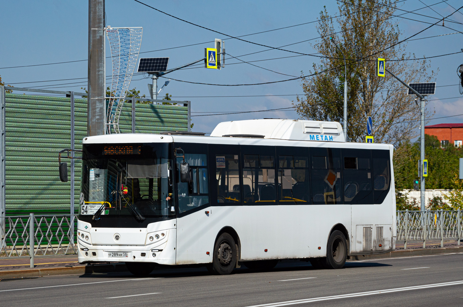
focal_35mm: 112
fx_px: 1445
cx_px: 232
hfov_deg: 18.2
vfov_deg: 12.2
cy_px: 154
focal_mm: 75
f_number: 7.1
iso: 100
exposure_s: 1/1250
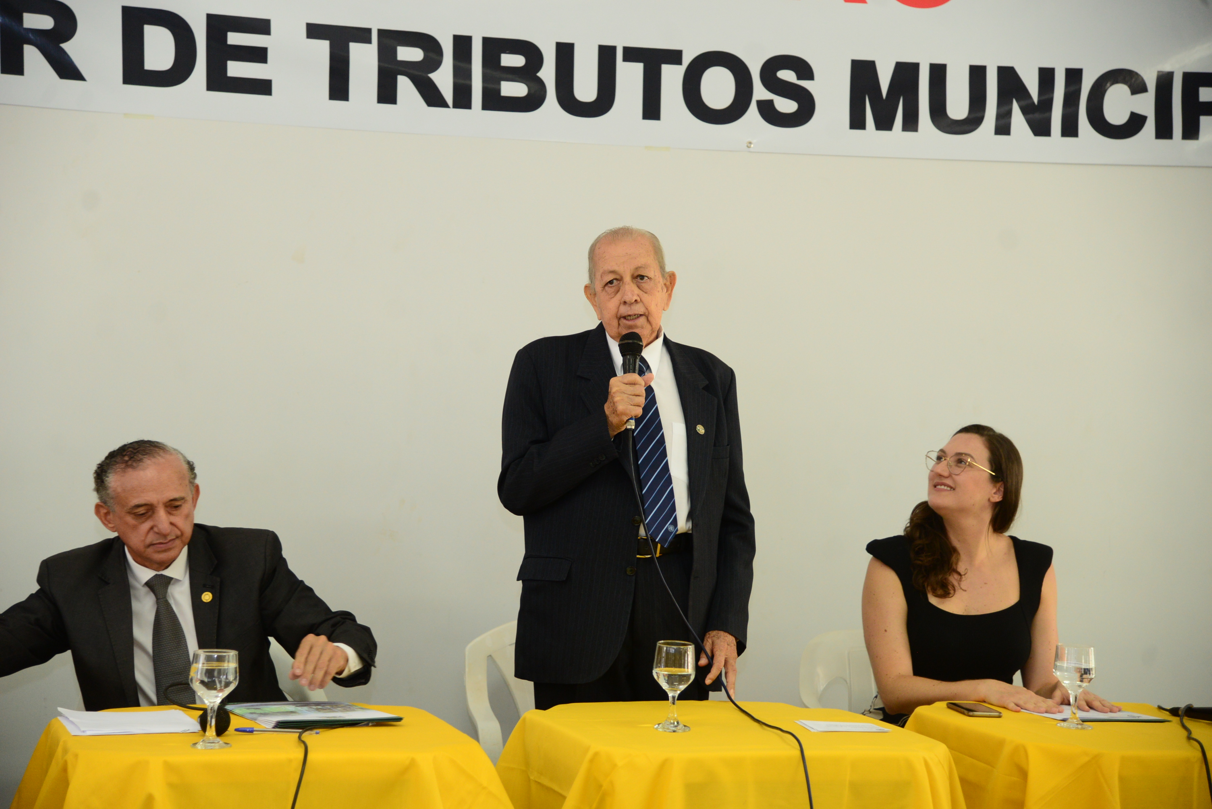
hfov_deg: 28.8
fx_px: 2357
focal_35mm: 70
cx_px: 606
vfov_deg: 19.5
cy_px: 404
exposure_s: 1/125
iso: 1600
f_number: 4
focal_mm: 70
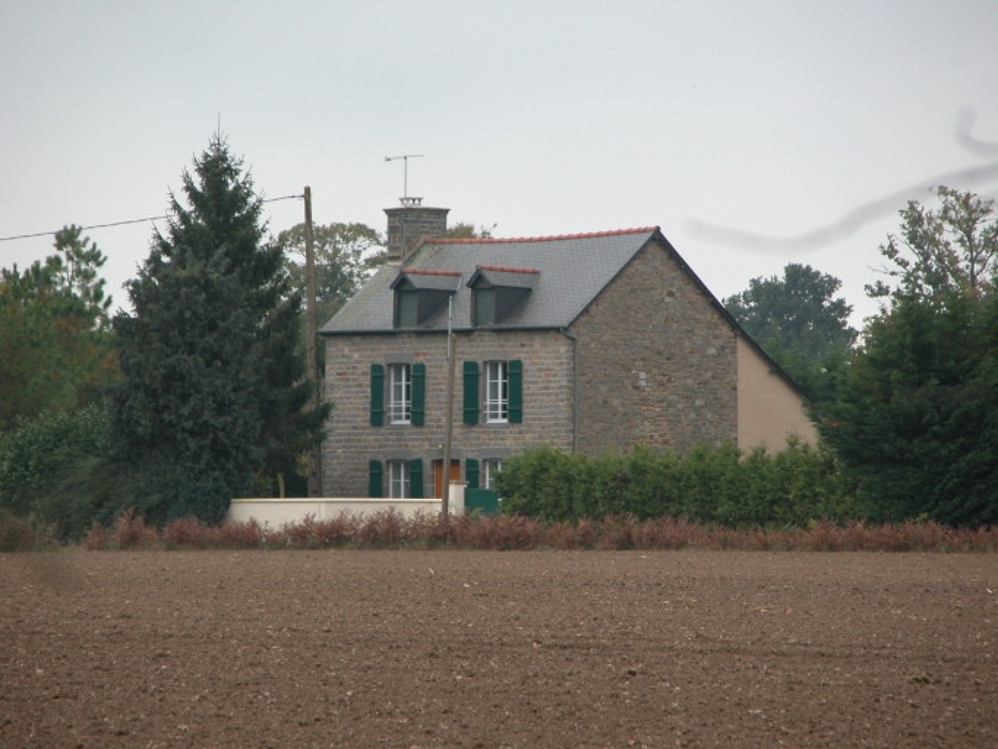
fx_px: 8075
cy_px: 374
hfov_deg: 7.1
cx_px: 499
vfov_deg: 5.3
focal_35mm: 280
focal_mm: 71.2
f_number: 4.2
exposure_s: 1/179
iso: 100
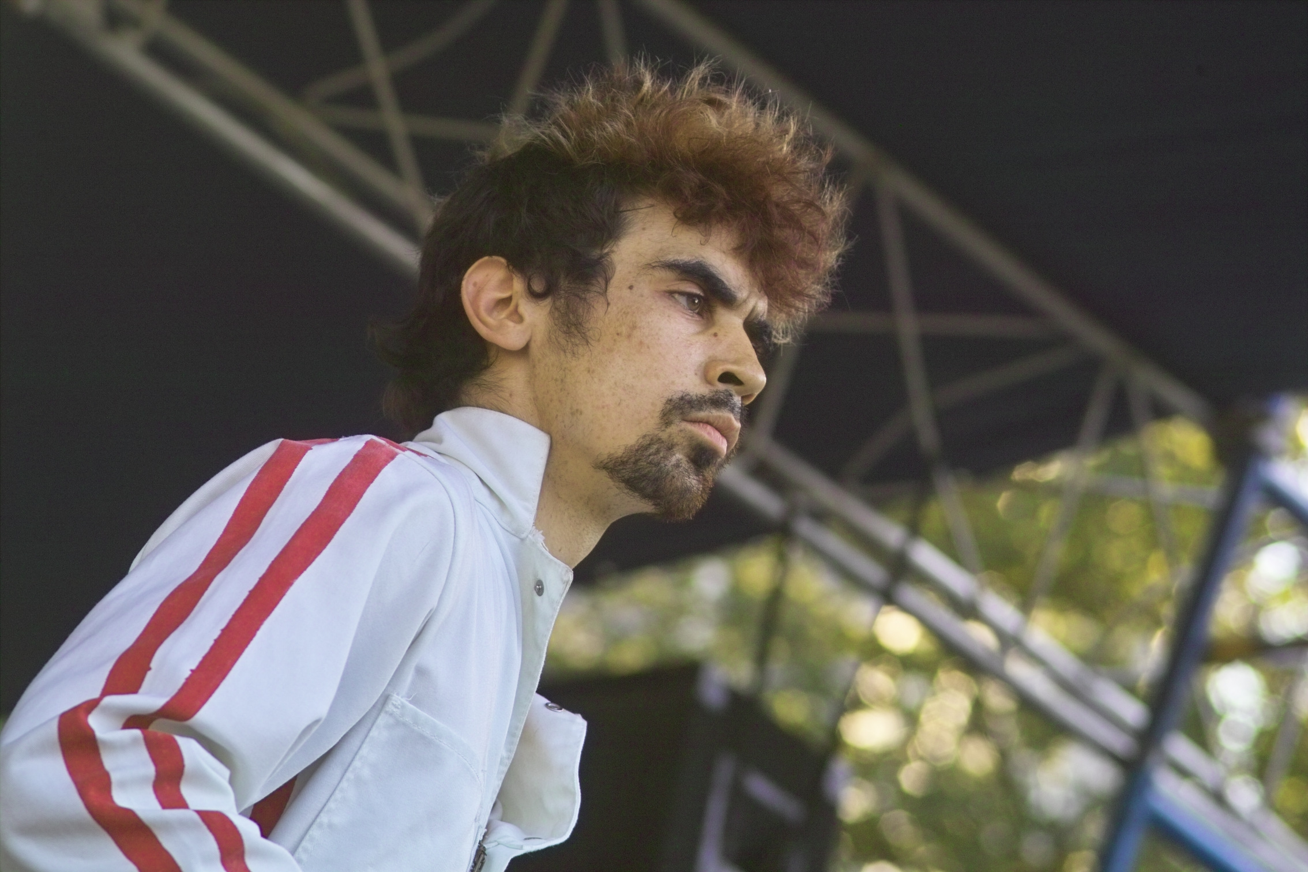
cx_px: 654
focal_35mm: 179
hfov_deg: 11.5
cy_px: 436
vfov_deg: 7.7
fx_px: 6503
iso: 200
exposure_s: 1/180
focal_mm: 105
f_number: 4
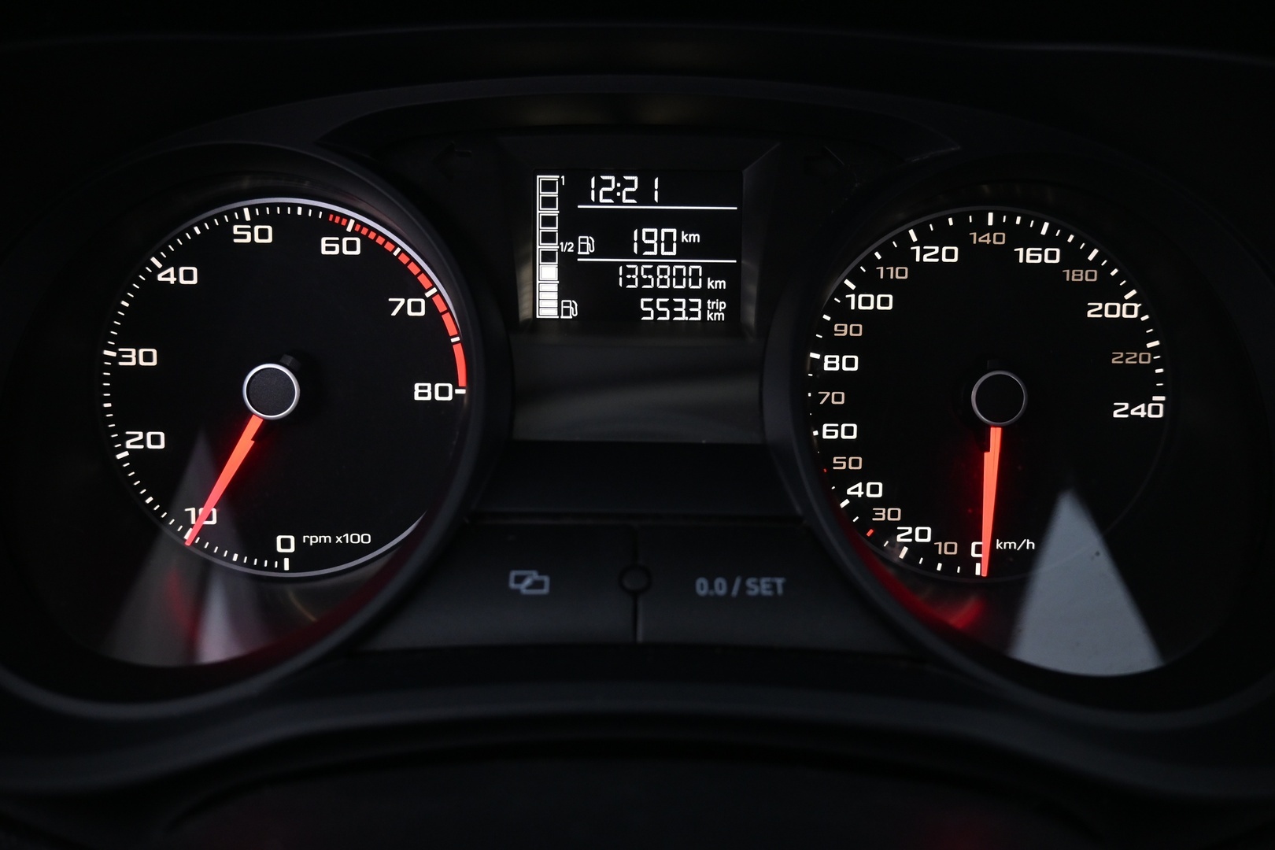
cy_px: 425
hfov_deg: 70.4
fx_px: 903
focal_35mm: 26
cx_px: 638
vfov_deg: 50.4
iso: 1250
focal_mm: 17
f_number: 3.5
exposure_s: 1/25
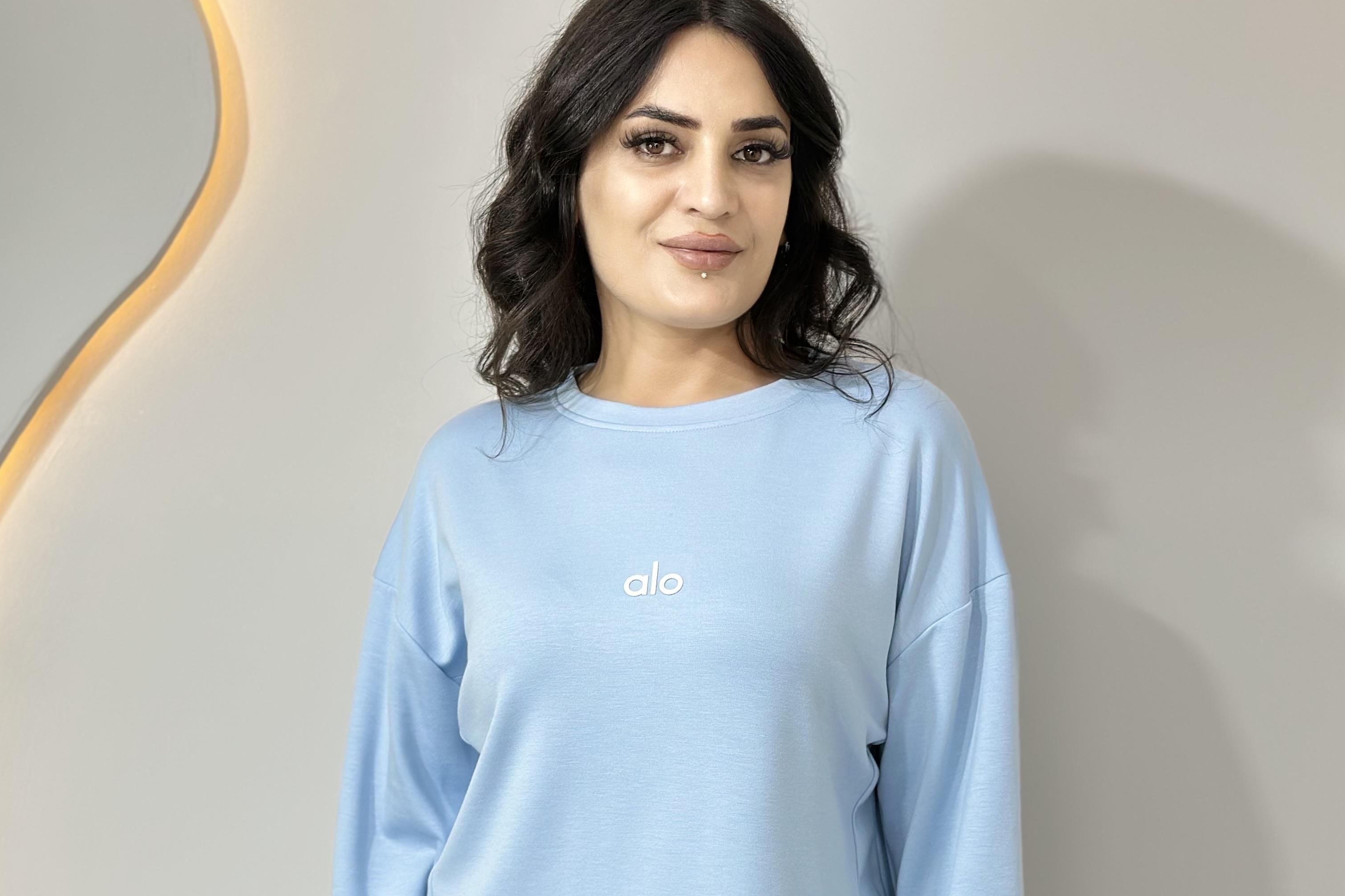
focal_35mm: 67
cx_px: 676
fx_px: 2503
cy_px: 654
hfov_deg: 30.1
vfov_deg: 20.2
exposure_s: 1/109
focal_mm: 6.86
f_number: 1.78
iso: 64
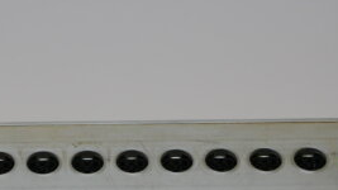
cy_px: 200
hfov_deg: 11.0
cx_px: 92
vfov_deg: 6.2
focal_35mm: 196
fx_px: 1756
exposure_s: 1/200
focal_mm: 30
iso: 200
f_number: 4
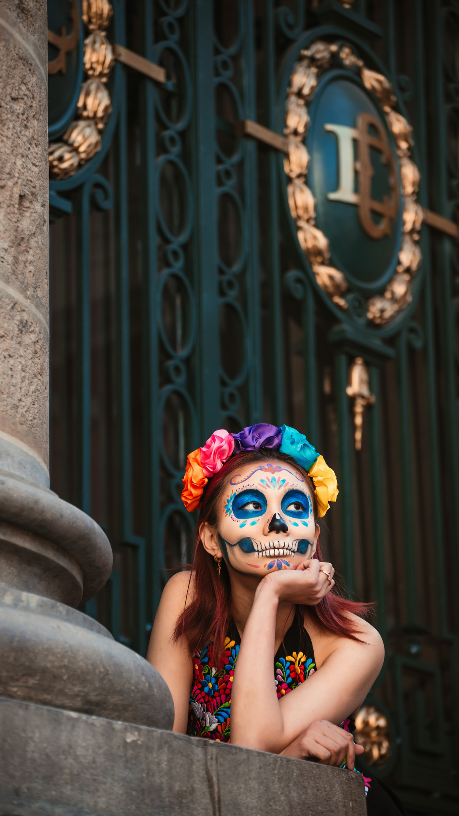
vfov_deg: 20.0
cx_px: 202
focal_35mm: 107
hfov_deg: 11.3
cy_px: 408
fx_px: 2316
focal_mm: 102
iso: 500
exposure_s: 1/800
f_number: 4.5
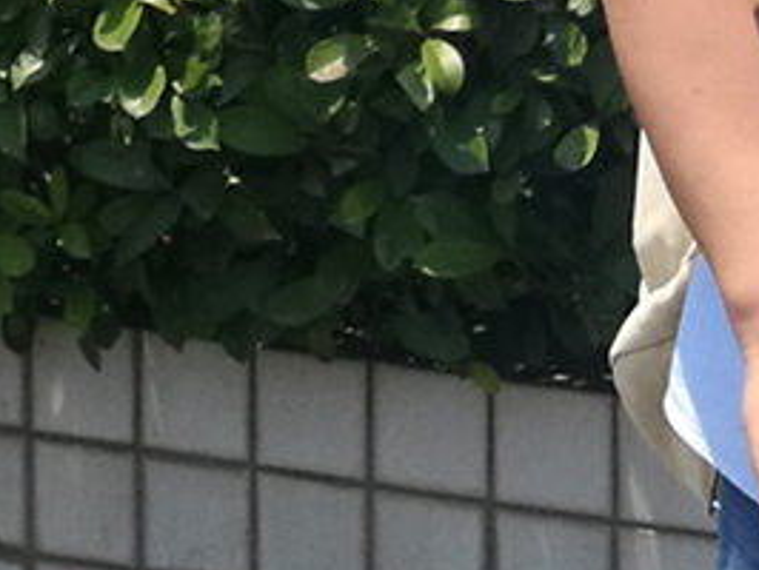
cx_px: -348
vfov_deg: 7.0
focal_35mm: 203
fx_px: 4455
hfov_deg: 9.5
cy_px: -633
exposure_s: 1/734
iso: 50
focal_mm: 4.5
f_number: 2.2
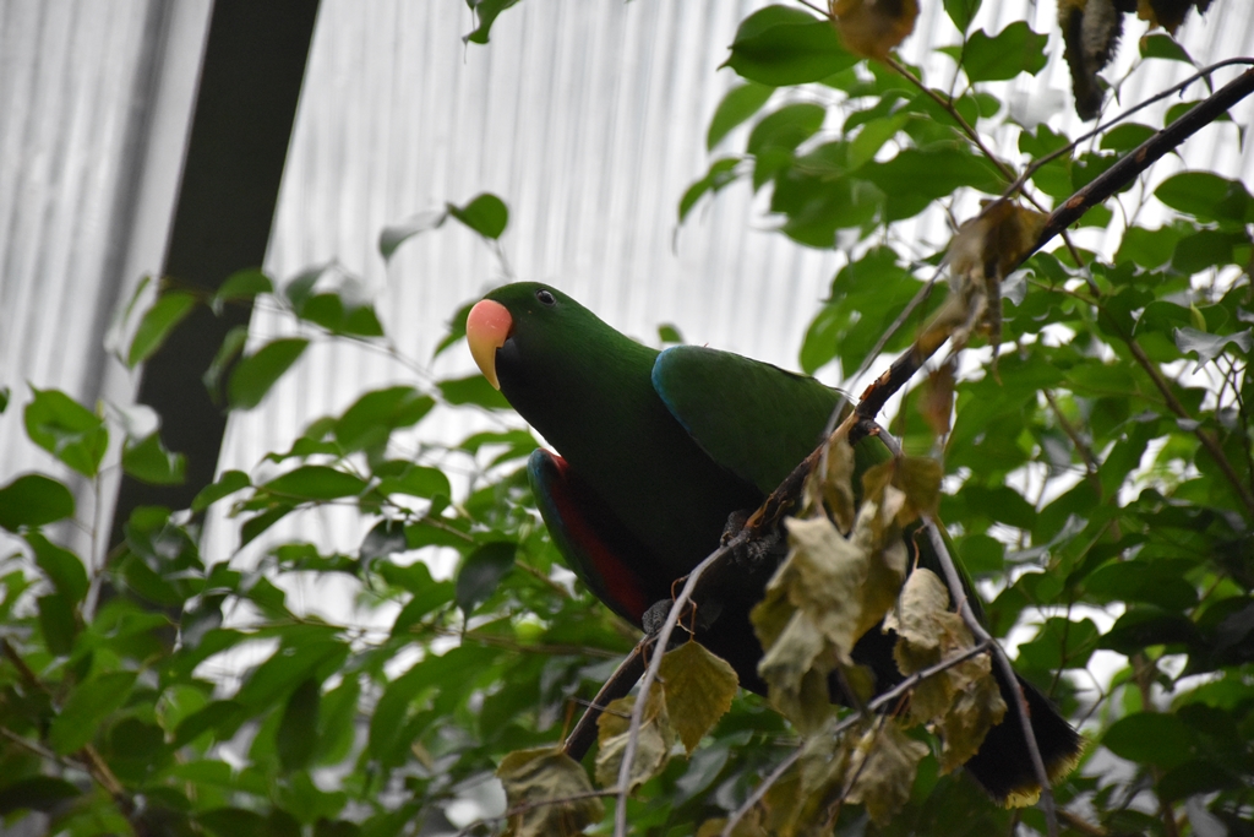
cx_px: 627
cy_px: 418
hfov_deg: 9.8
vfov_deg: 6.5
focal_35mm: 210
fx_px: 7316
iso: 4000
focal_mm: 140
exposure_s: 1/500
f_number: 5.6
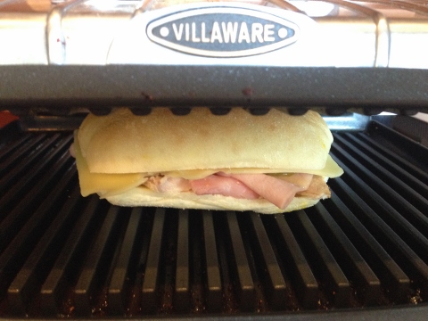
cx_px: 214
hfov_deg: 55.4
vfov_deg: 42.9
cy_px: 160
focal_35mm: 33
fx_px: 408
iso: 400
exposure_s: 1/17
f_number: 2.4
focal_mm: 4.12
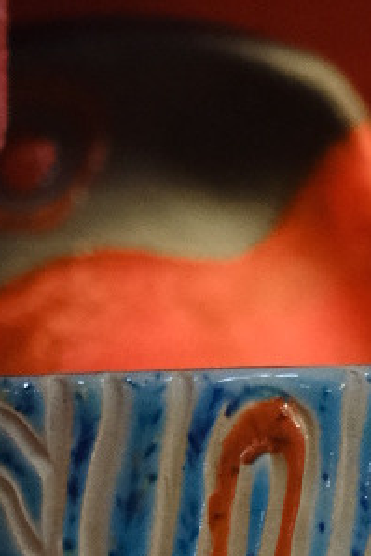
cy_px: 1205
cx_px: 76
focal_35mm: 304
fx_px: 4694
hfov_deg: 4.5
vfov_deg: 6.5
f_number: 4
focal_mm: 34.2
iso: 2000
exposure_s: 1/30
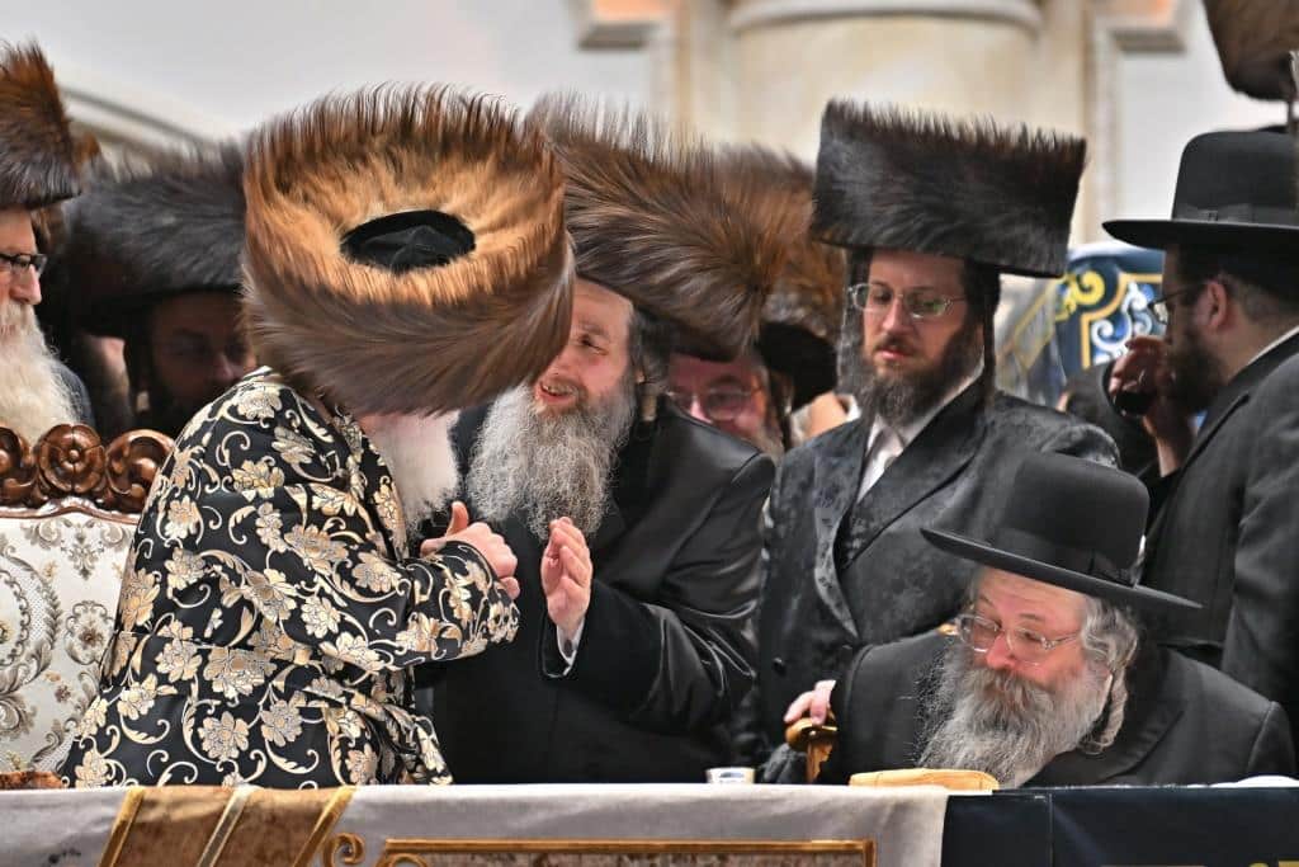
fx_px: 10826
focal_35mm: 300
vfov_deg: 4.6
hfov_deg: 6.9
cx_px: 650
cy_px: 434
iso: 640
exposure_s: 1/640
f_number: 2.8
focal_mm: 200
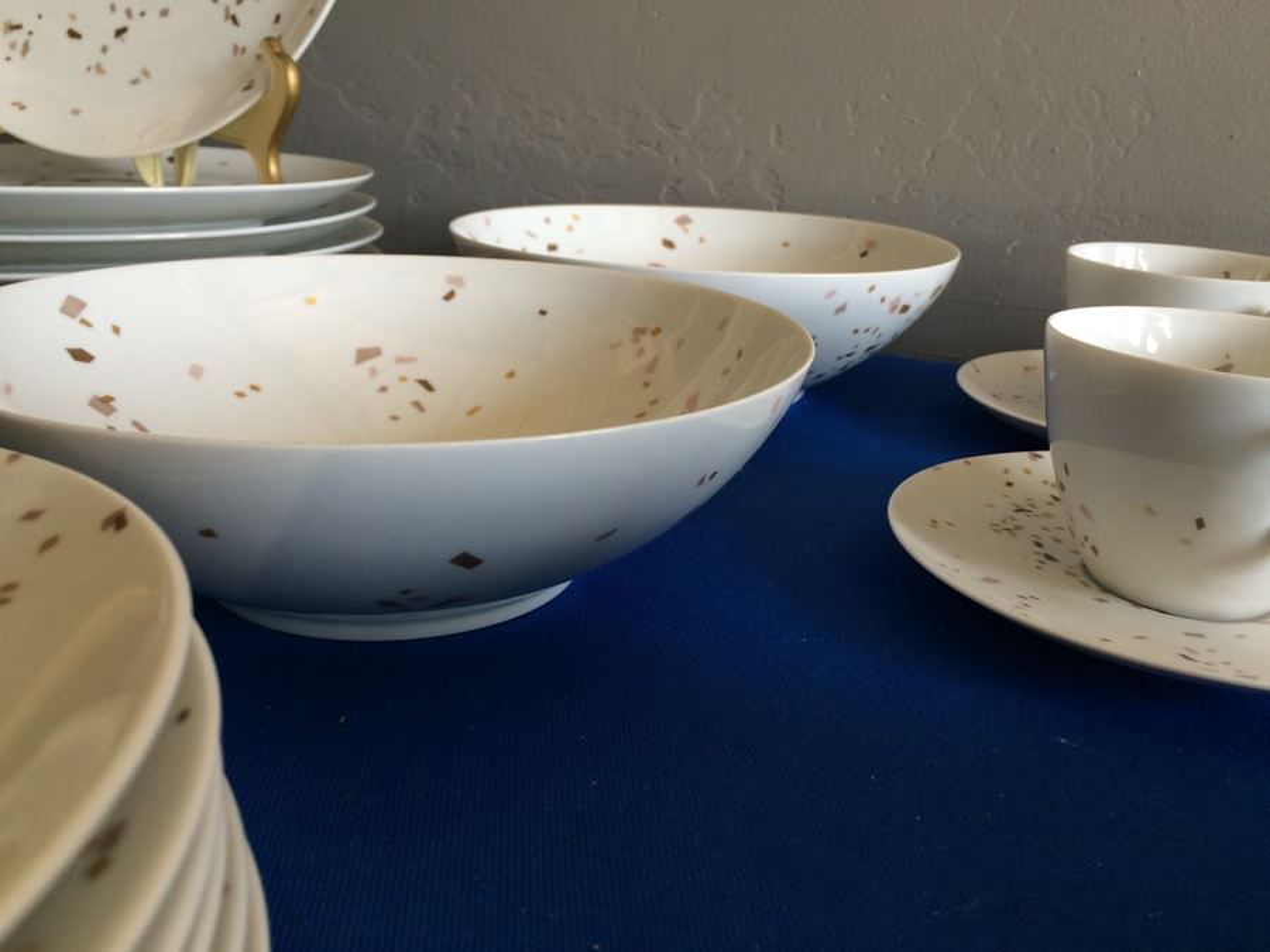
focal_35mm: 29
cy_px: 476
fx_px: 1064
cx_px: 635
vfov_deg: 48.2
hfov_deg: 61.7
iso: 40
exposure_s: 1/60
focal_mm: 4.15
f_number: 2.2
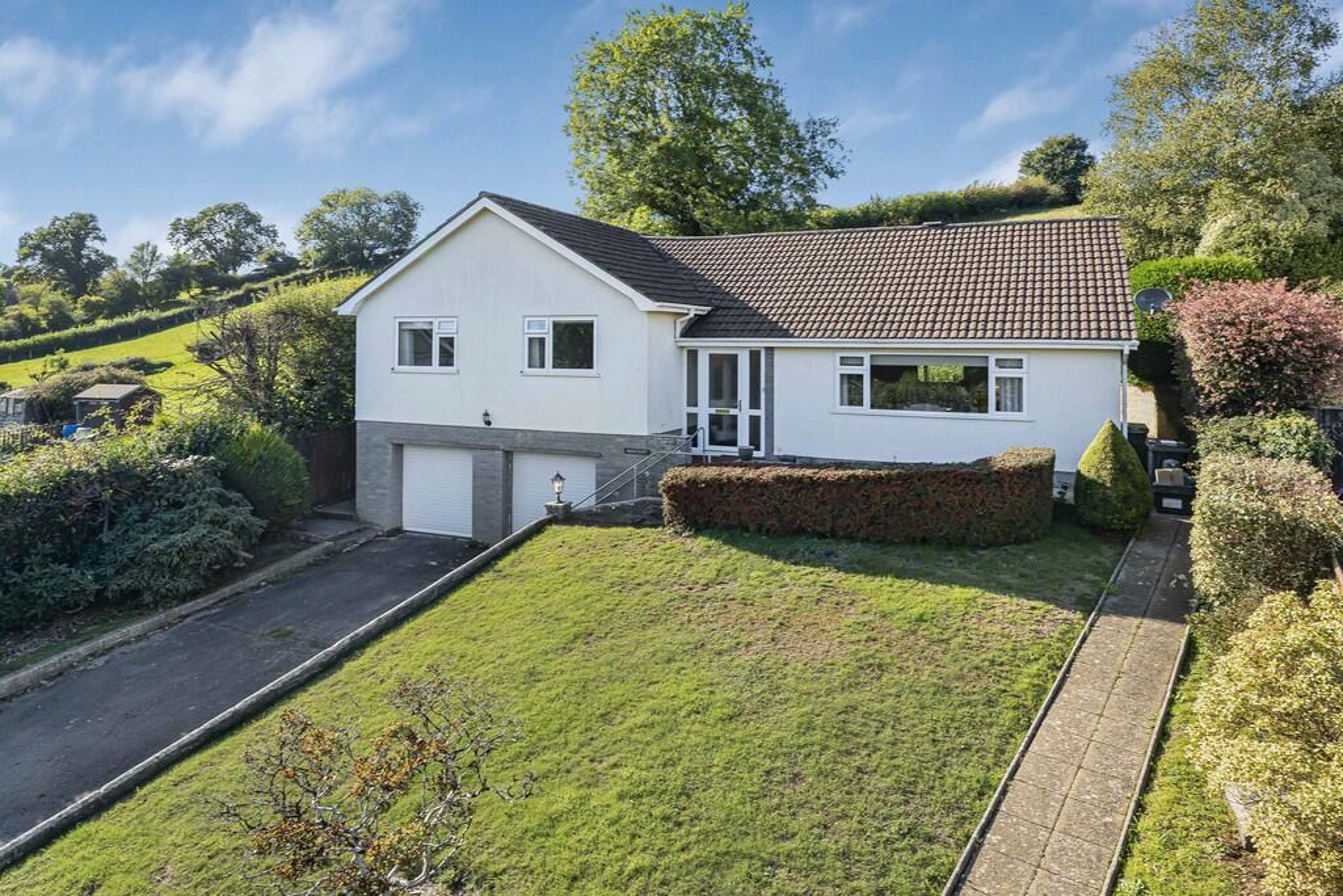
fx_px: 802
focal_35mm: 22
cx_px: 672
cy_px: 448
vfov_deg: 58.4
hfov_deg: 79.9
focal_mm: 21.5
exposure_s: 1/80
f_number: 8
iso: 100
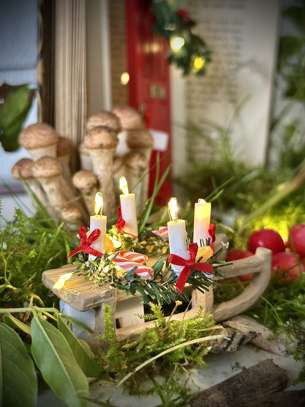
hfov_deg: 30.3
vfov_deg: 39.7
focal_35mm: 48
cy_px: 204
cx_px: 152
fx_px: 564
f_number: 1.78
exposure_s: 1/60
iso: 200
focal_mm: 6.86
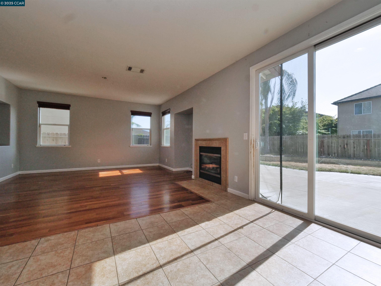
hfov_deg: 102.1
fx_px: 154
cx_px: 190
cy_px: 143
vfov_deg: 85.7
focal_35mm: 14
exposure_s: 1/160
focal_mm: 7
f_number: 16
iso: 800
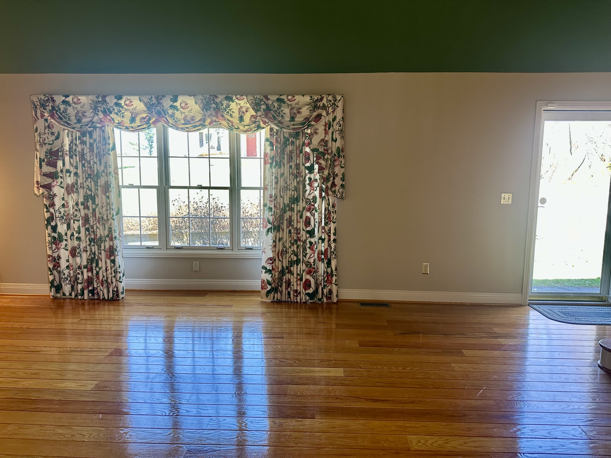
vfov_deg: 56.8
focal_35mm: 24
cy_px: 229
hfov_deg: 71.6
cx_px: 306
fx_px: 424
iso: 125
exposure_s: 1/120
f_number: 1.78
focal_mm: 6.86
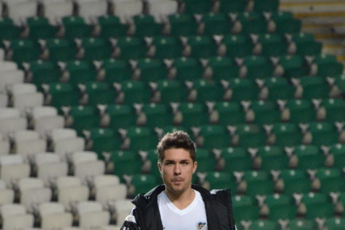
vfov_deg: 2.0
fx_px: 6533
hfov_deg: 3.0
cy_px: 257
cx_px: 174
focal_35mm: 682
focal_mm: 200
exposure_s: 1/500
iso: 2000
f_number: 5.3
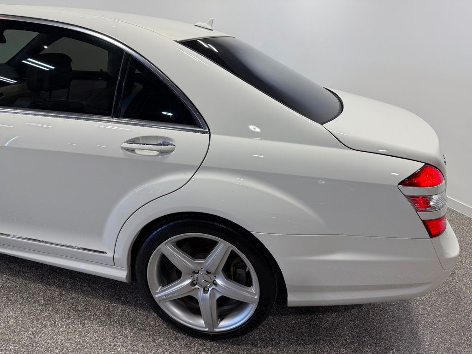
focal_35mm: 24
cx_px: 236
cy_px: 177
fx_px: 327
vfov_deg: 56.8
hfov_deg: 71.6
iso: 80
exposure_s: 1/308
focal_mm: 6.76
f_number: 1.78
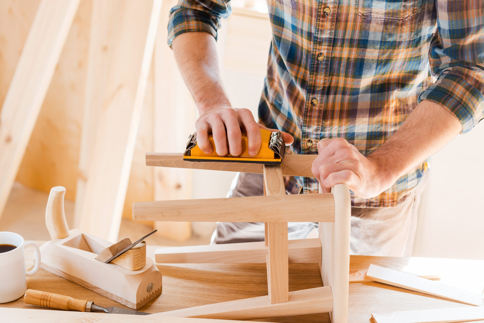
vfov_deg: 24.2
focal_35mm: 56
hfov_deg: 35.6
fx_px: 753
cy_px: 162
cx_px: 242
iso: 200
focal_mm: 56
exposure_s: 1/50
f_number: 3.5
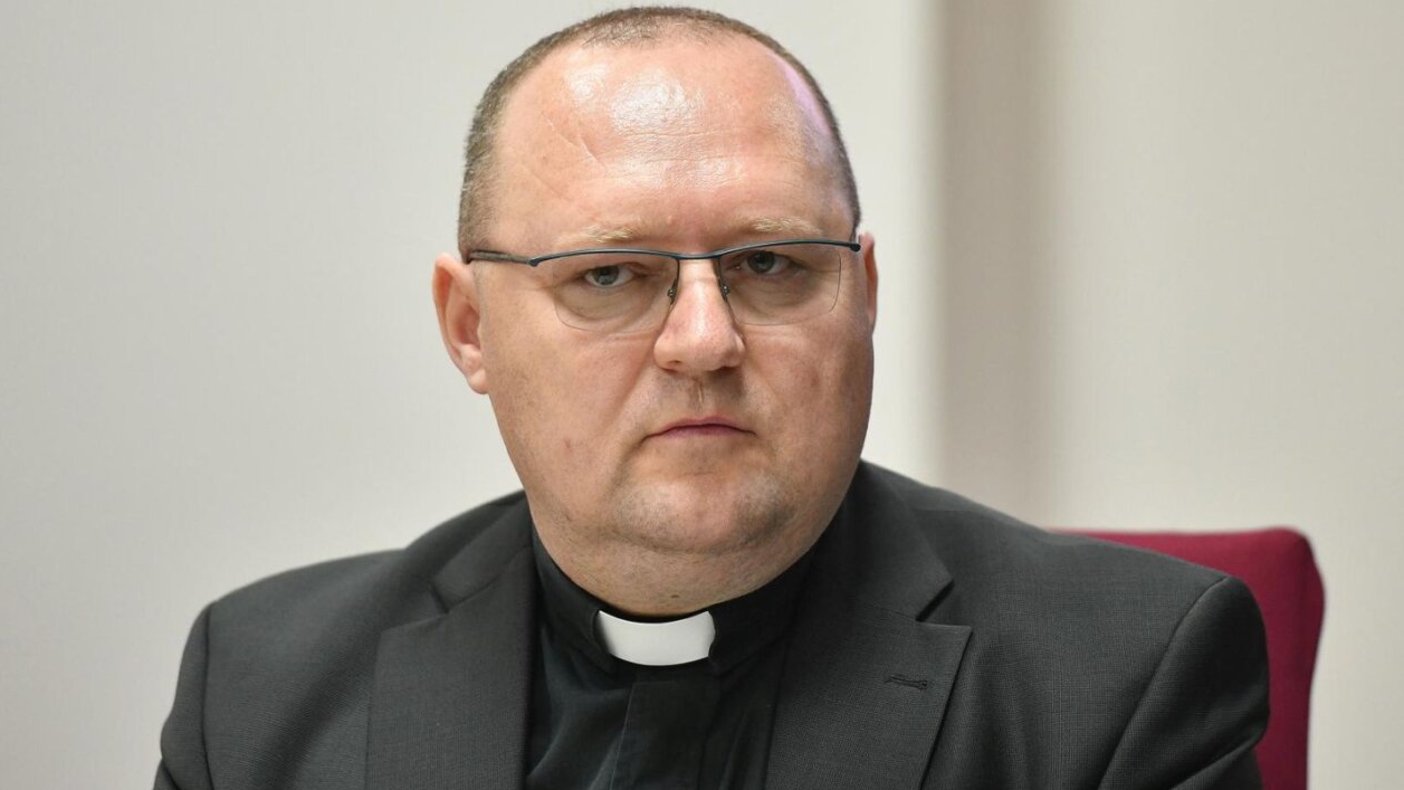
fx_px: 7818
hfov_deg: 10.3
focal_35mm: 210
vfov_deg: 5.8
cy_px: 345
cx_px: 701
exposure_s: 1/200
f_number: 5
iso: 2000
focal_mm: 200
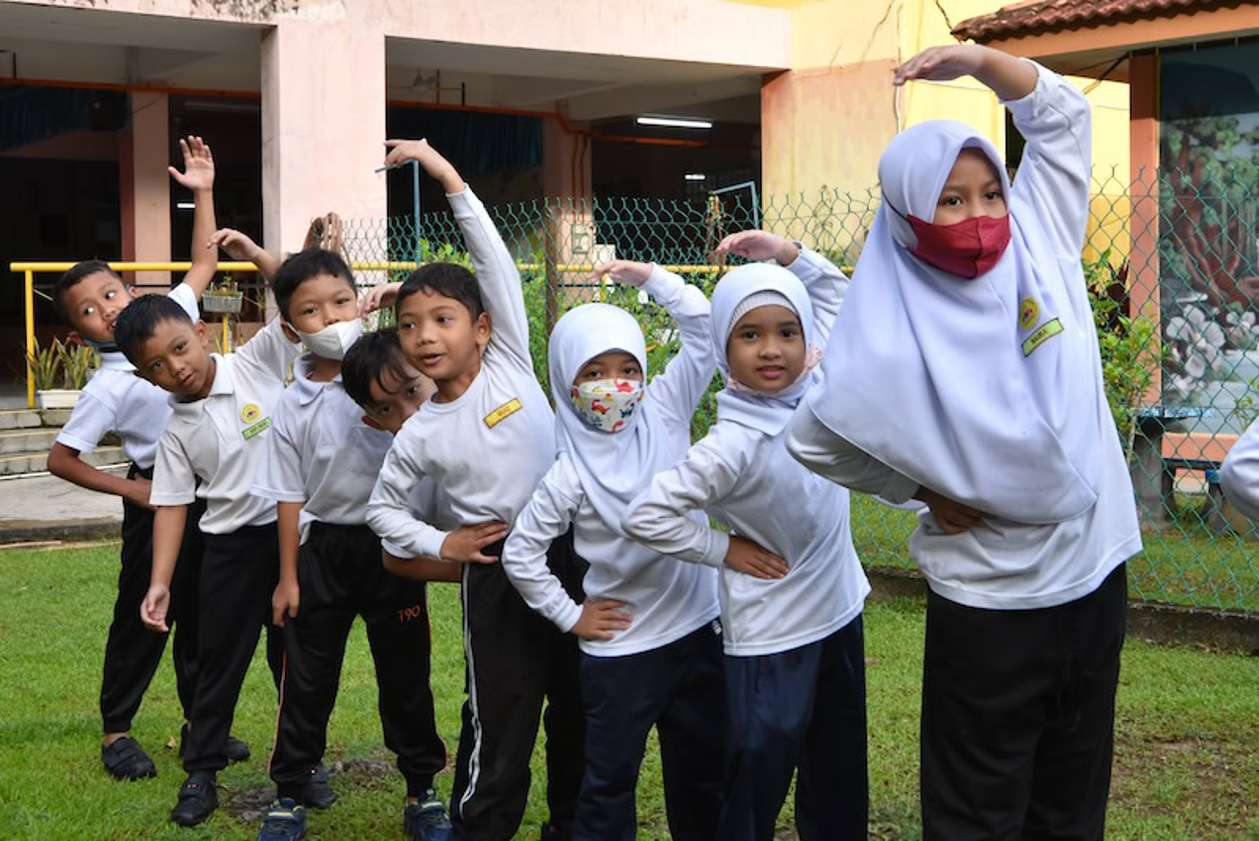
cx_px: 630
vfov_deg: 24.6
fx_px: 1924
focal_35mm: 55
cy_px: 420
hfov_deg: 36.2
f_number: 22
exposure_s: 1/200
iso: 2500
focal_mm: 55
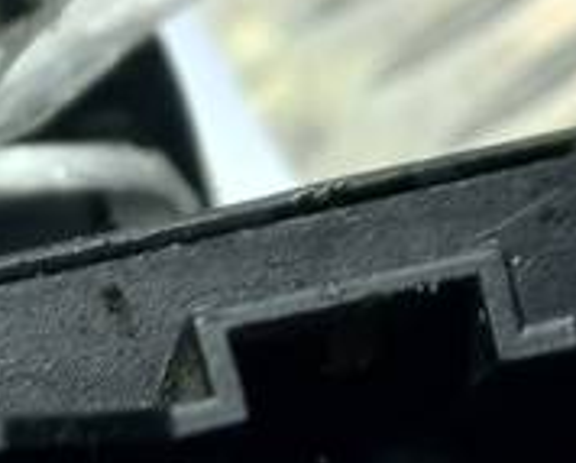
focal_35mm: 140
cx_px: 139
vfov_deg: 11.0
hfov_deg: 13.7
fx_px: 2391
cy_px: 437
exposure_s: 1/50
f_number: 1.8
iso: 32
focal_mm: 4.6
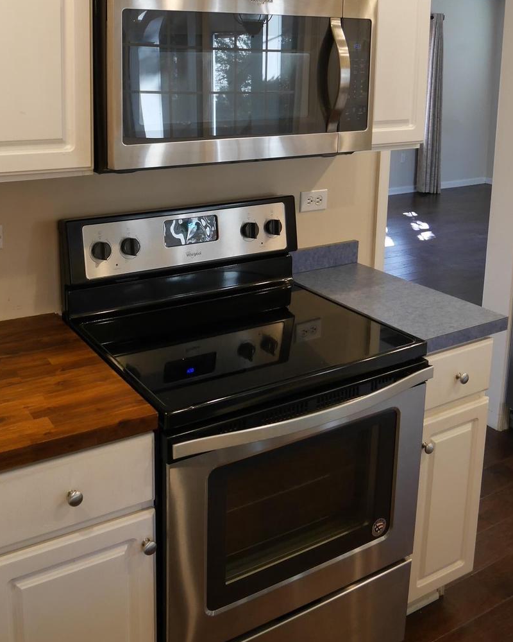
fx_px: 683
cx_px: 176
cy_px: 171
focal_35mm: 36
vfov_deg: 48.6
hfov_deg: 40.7
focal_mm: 12
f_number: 4.5
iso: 500
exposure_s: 1/60
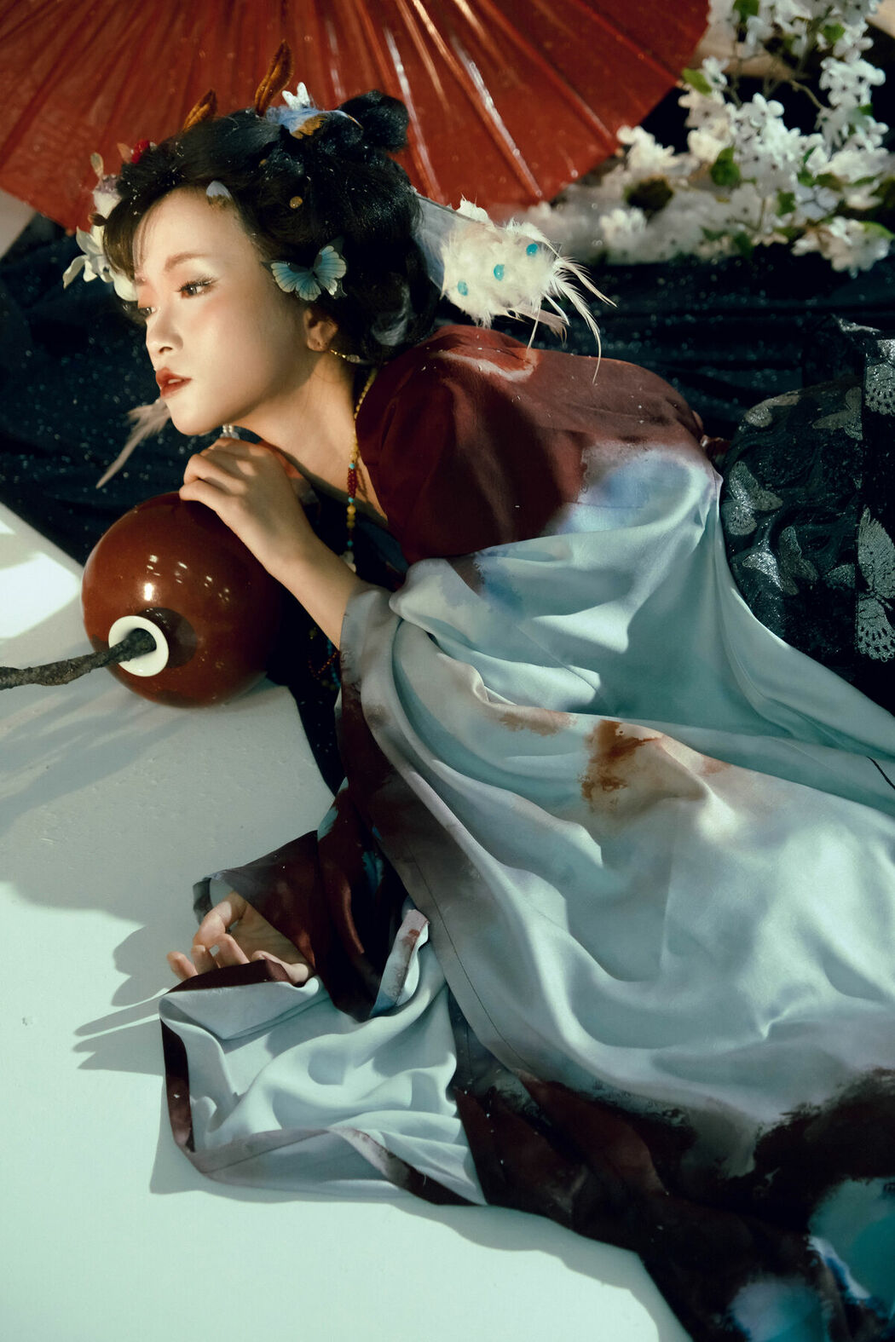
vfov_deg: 26.3
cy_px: 671
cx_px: 448
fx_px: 2871
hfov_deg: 17.7
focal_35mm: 77
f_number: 2.8
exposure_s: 1/250
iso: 2000
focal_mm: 51.6
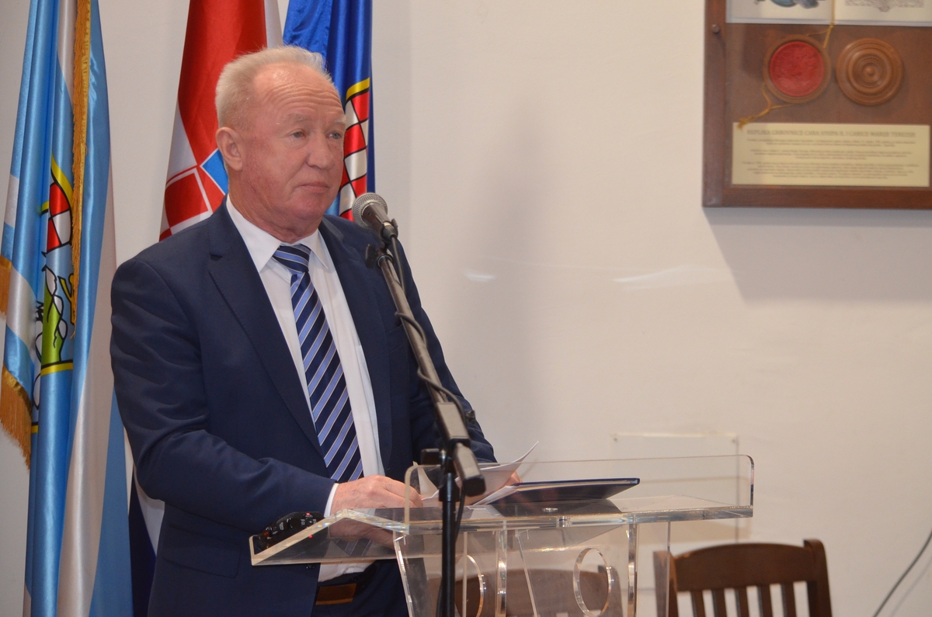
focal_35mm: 82
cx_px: 466
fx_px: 2132
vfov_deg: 16.5
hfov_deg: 24.7
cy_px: 308
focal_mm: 55
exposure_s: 1/60
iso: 1400
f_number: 4.5
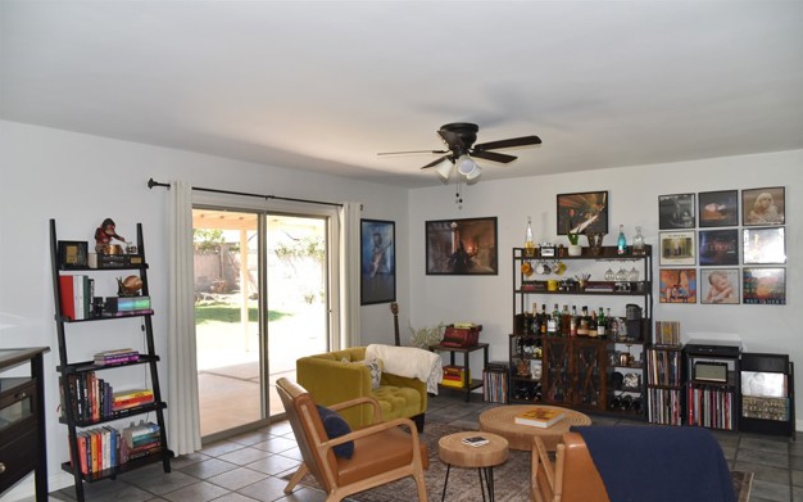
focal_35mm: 25
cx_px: 409
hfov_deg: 72.5
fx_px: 547
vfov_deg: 49.2
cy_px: 273
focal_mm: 24
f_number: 5.6
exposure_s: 1/200
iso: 800
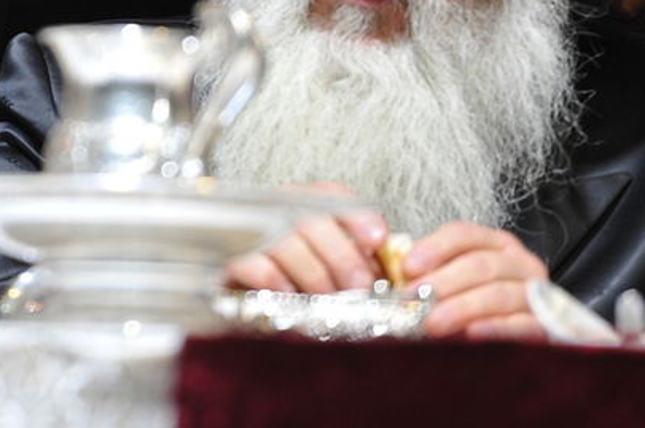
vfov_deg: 2.0
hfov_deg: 3.0
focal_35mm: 691
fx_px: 12365
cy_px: -228
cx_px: -320
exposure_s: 1/160
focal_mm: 200
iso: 800
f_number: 2.8
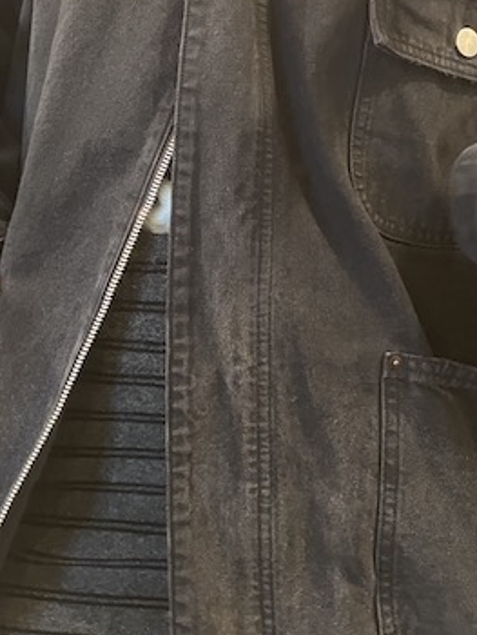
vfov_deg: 36.1
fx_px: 954
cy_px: 174
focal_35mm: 52
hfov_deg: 28.1
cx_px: 256
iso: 640
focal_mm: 5.1
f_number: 1.6
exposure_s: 1/40
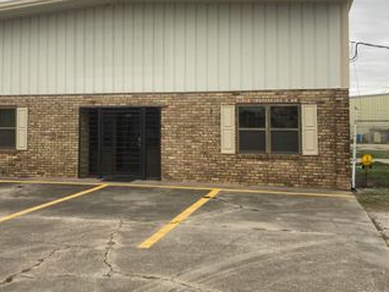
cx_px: 143
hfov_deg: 42.6
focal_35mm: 44
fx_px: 495
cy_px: 109
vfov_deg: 32.8
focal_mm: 3.99
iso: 20
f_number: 1.8
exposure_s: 1/201
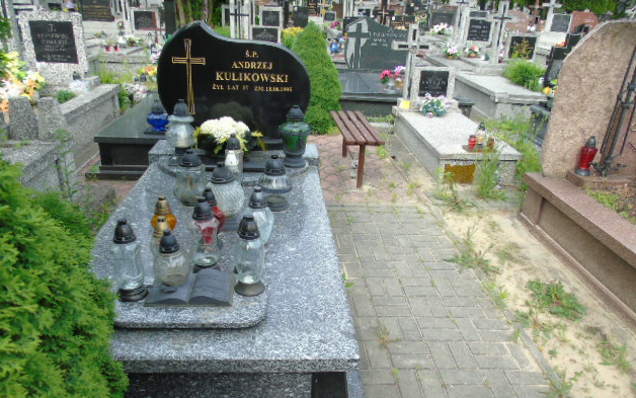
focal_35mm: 27
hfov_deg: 68.4
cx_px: 320
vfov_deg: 45.9
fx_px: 468
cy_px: 235
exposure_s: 1/320
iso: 80
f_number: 3.4
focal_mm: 4.4
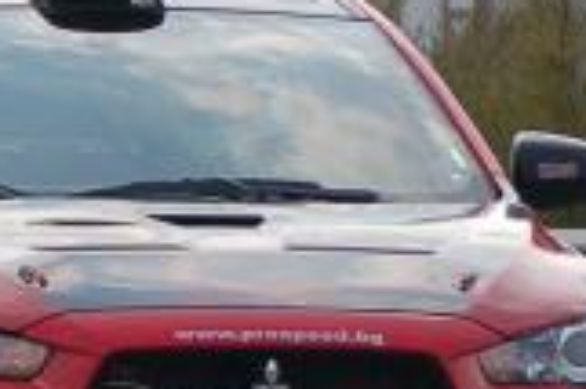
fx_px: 11662
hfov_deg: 2.9
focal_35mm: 717
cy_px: 460
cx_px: -73
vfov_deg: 1.9
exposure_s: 1/1000
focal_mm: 75
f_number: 4.2
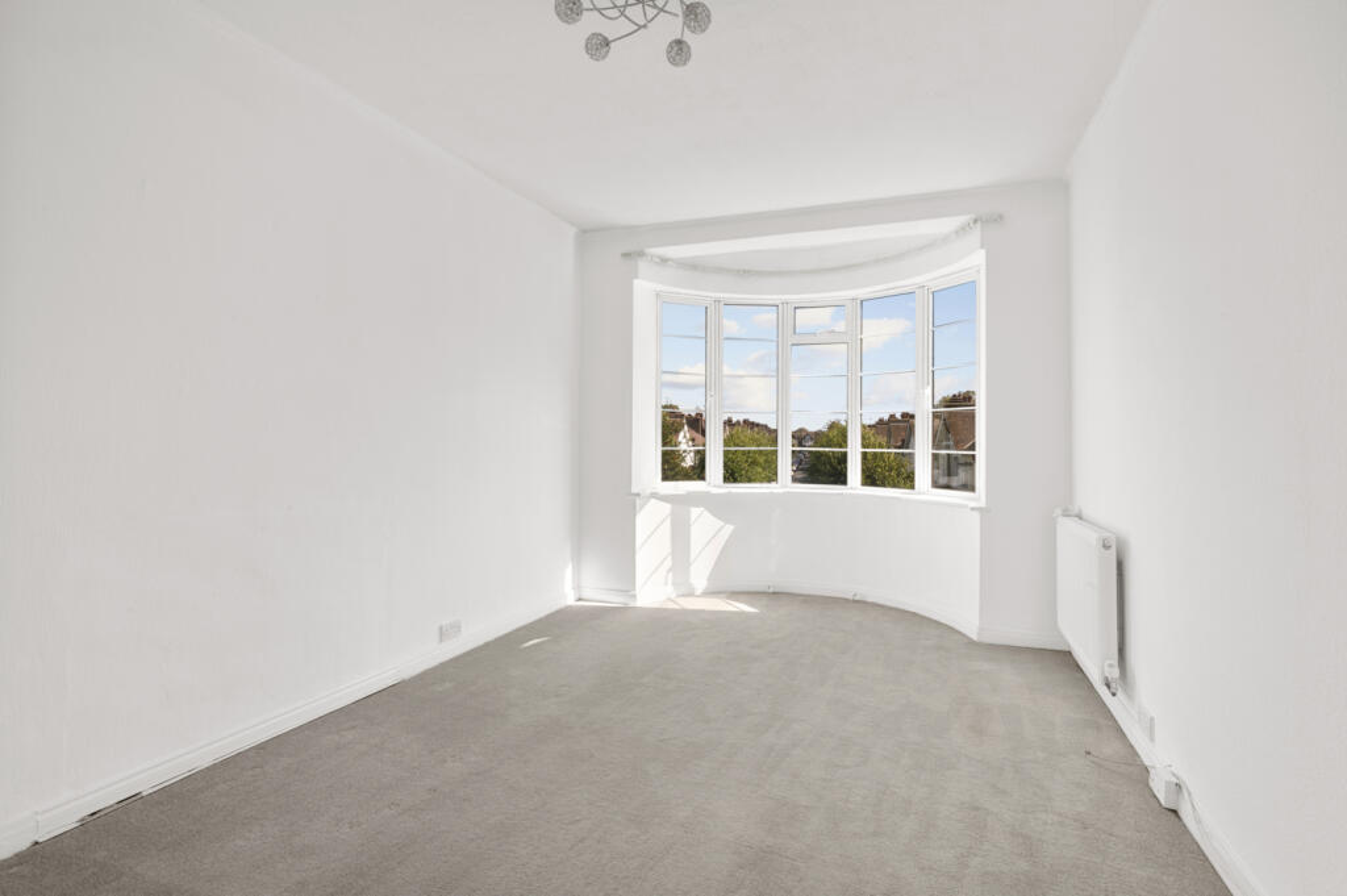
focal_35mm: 16
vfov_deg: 73.7
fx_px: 598
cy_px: 448
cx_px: 674
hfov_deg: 96.8
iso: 200
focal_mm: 16
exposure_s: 1/4
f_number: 16
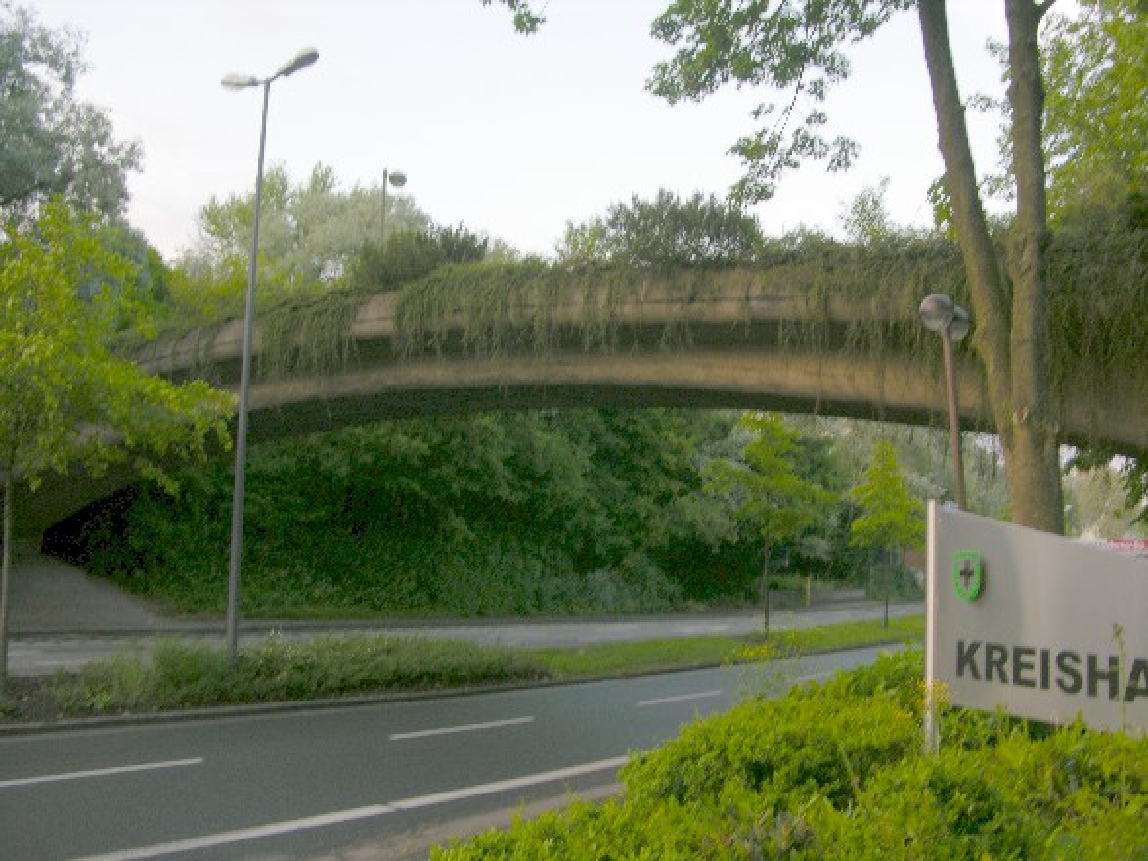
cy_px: 430
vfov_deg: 40.7
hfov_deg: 52.6
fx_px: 1160
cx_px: 574
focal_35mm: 35
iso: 50
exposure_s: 1/21.2
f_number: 3.5
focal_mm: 8.9
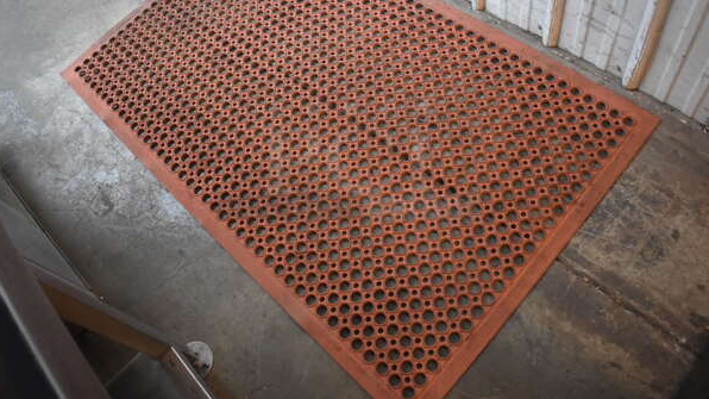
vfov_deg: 40.0
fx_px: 545
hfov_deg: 66.1
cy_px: 157
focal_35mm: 29
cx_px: 349
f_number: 3.5
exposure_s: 1/125
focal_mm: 18
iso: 2200
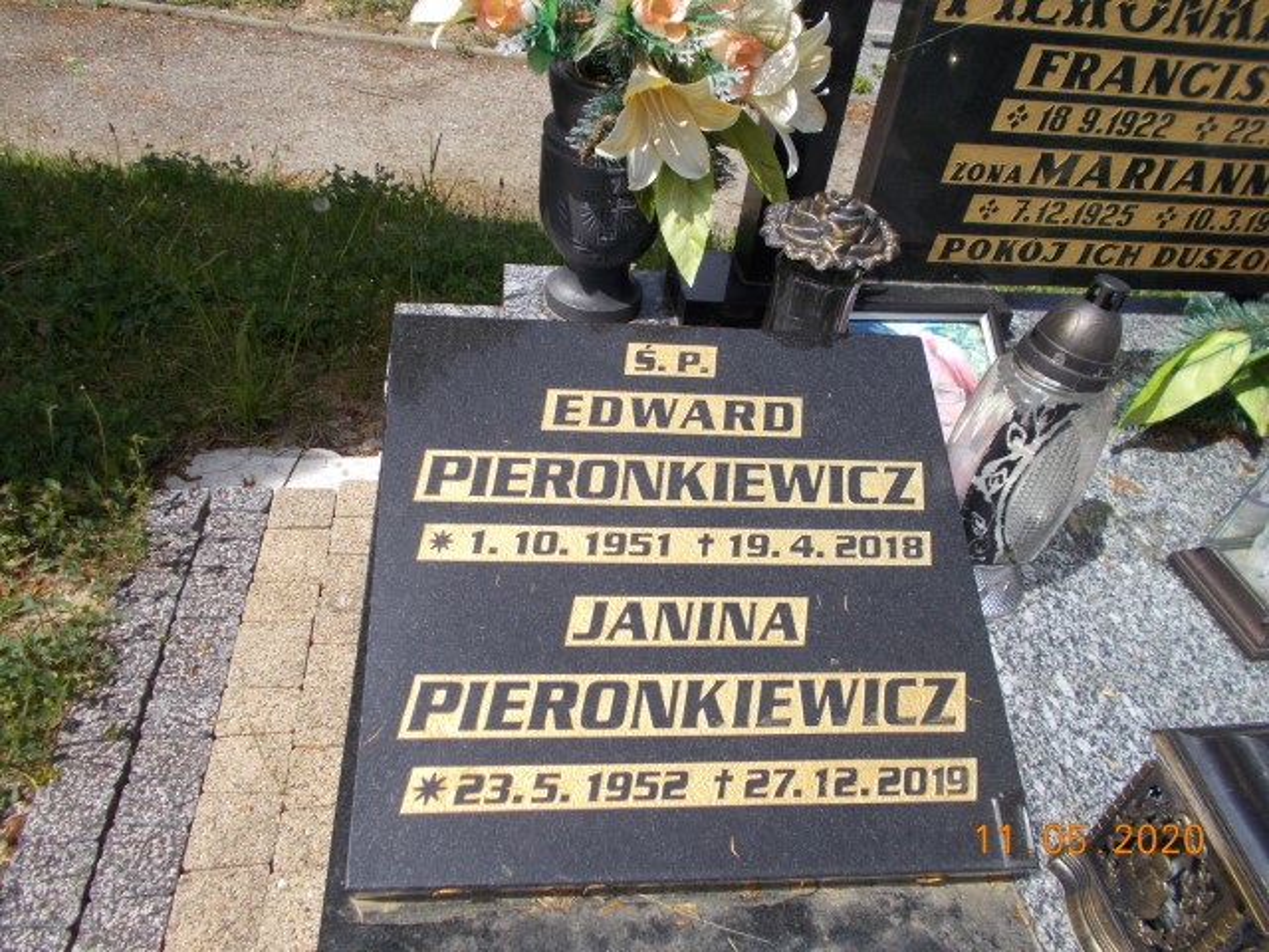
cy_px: 476
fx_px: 953
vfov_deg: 53.1
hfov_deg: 67.3
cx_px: 634
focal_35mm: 26
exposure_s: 1/160
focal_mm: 4.6
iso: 80
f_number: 8
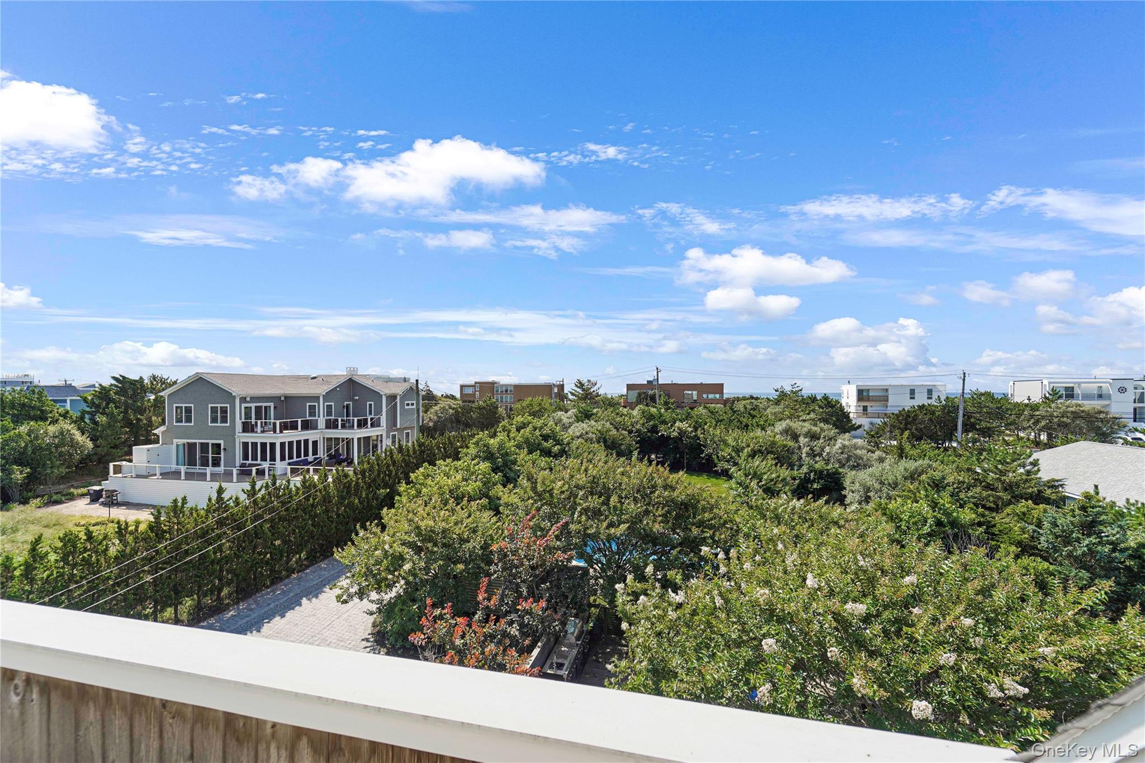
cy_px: 382
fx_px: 445
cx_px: 572
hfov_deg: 104.3
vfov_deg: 81.2
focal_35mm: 14
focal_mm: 14
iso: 50
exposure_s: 1/30
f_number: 4.5
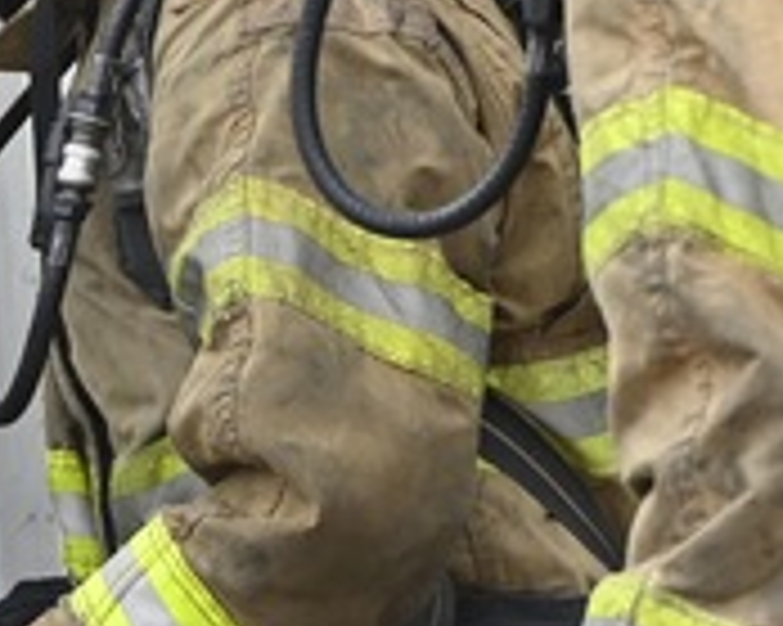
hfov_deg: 2.4
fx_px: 18552
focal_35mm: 801
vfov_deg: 1.9
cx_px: -428
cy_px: 25
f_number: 5
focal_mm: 145
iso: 1000
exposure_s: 1/1250
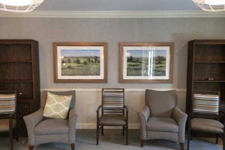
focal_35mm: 31
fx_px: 194
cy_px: 80
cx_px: 115
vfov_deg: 42.3
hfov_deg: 60.3
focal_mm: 4.15
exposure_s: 1/30
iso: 125
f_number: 2.2
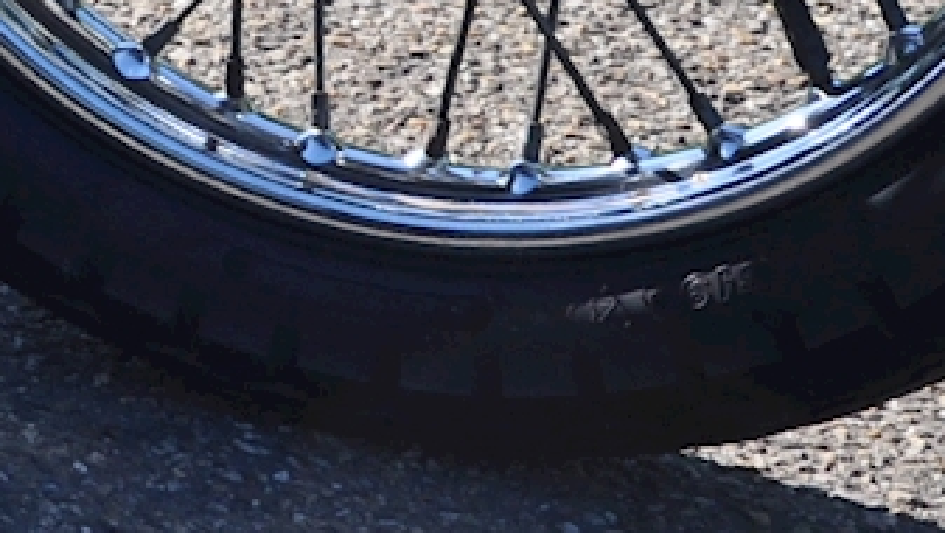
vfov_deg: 4.1
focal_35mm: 286
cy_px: -1182
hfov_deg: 7.2
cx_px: -1077
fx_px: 7170
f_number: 8
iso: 200
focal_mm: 32
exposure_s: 1/250
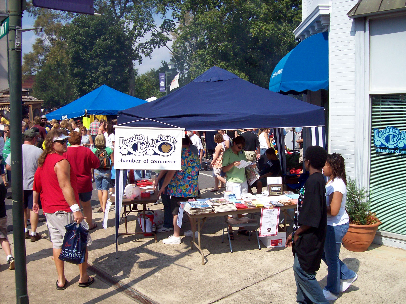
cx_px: 203
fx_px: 422
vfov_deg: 39.6
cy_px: 152
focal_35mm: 36
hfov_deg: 51.4
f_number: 4.8
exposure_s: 1/818
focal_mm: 6
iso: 80
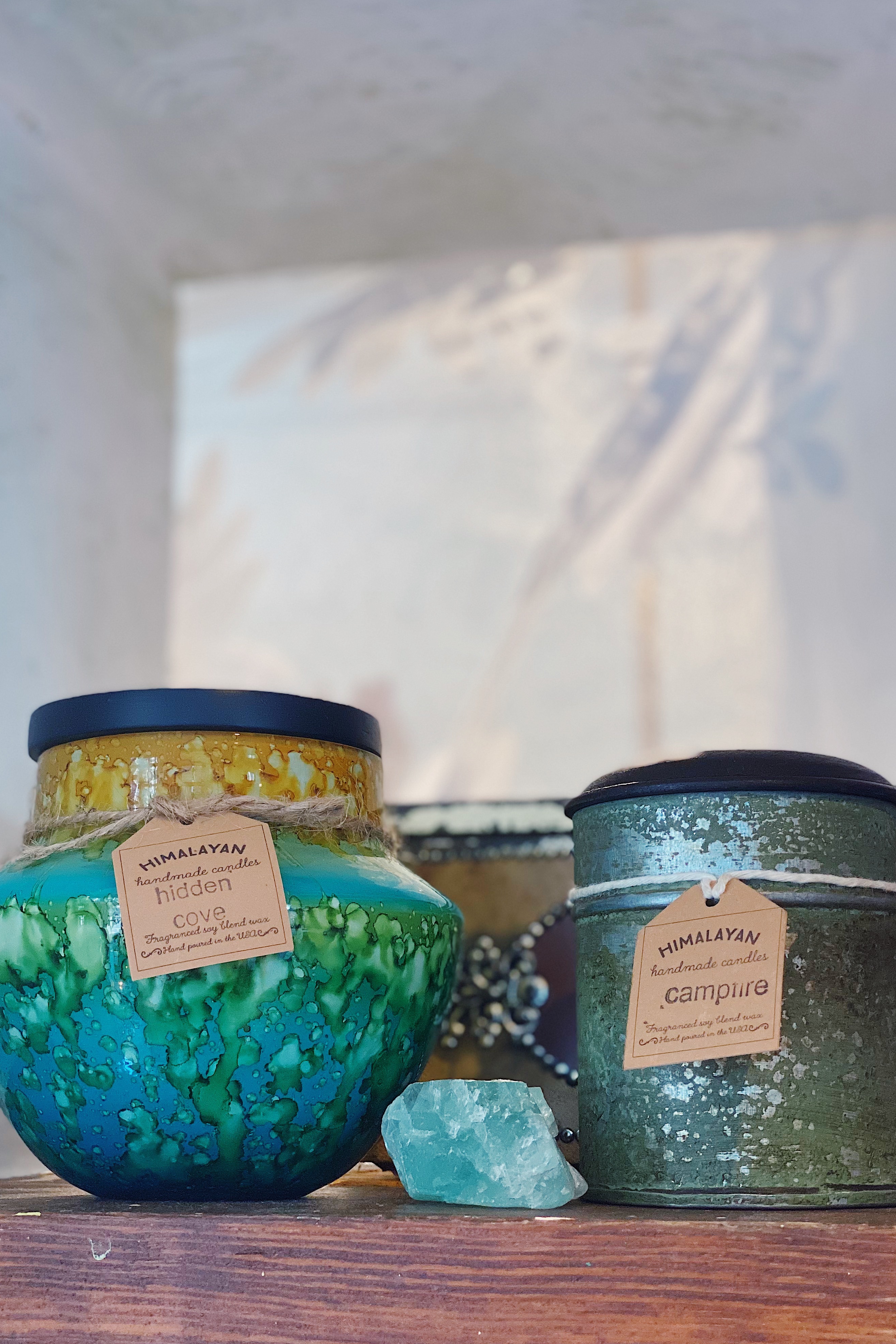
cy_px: 667
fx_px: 2053
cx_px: 444
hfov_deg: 24.6
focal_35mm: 55
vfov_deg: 36.2
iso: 125
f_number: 2
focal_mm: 6
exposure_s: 1/120
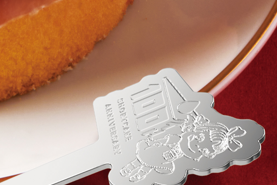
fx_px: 5532
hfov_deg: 2.9
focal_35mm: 719
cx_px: 98
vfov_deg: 1.9
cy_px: -112
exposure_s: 1/160
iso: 100
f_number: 25
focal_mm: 105
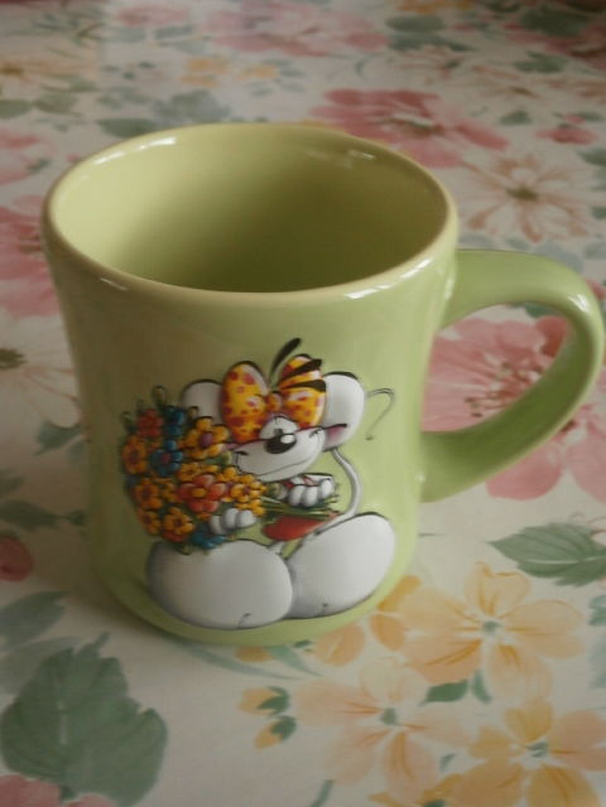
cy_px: 404
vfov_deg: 40.4
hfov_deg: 30.9
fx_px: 1097
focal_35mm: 47
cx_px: 303
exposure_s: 1/8
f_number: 3.4
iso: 200
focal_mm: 8.3
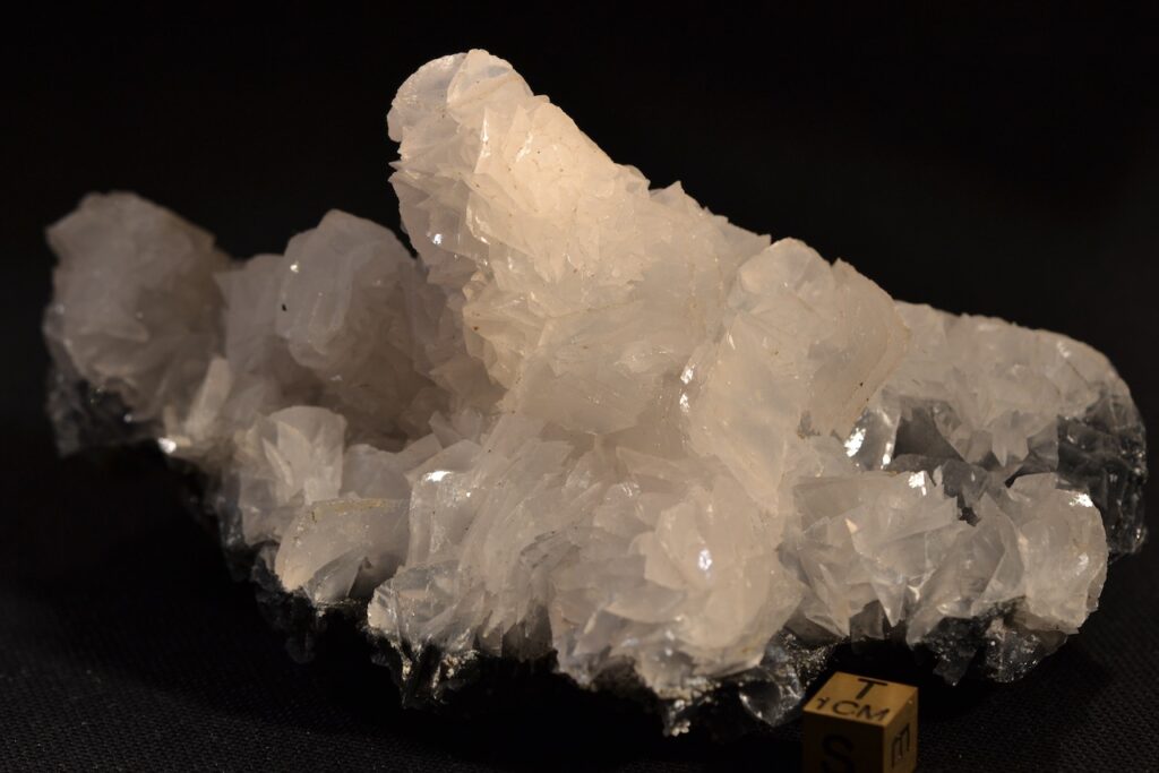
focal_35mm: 128
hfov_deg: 16.1
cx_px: 580
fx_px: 4105
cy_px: 386
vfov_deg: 10.8
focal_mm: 85
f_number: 6.3
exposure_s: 1/15
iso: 100
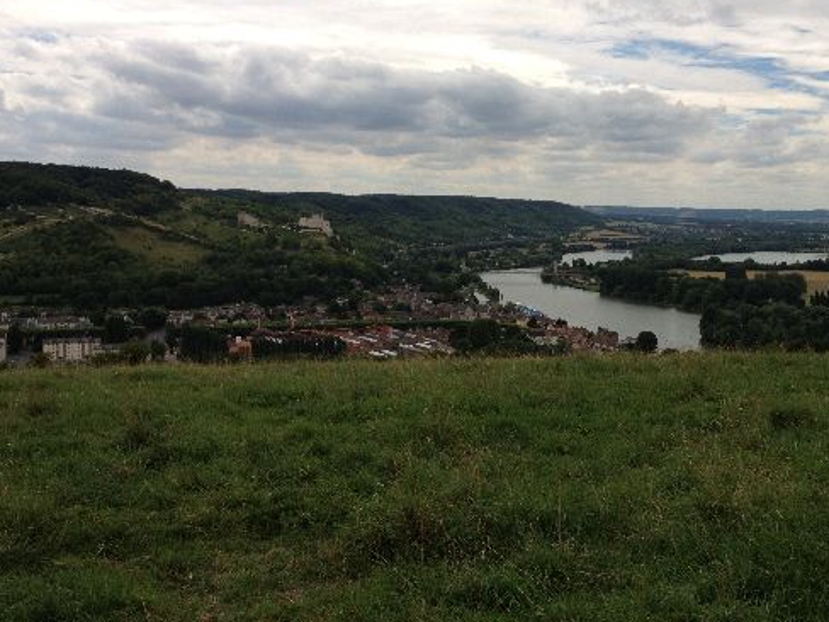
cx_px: 484
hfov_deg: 43.7
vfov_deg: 33.6
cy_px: 280
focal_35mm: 43
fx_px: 1030
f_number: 2.4
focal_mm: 4.28
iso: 50
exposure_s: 1/2632
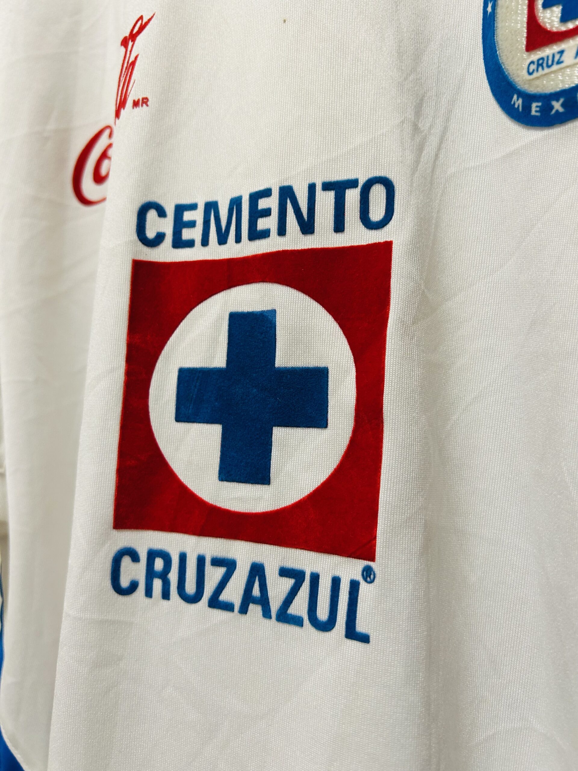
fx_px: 579
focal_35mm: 26
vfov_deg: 67.3
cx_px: 289
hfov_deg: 53.1
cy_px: 386
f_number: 1.5
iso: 100
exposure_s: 1/60
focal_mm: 5.7
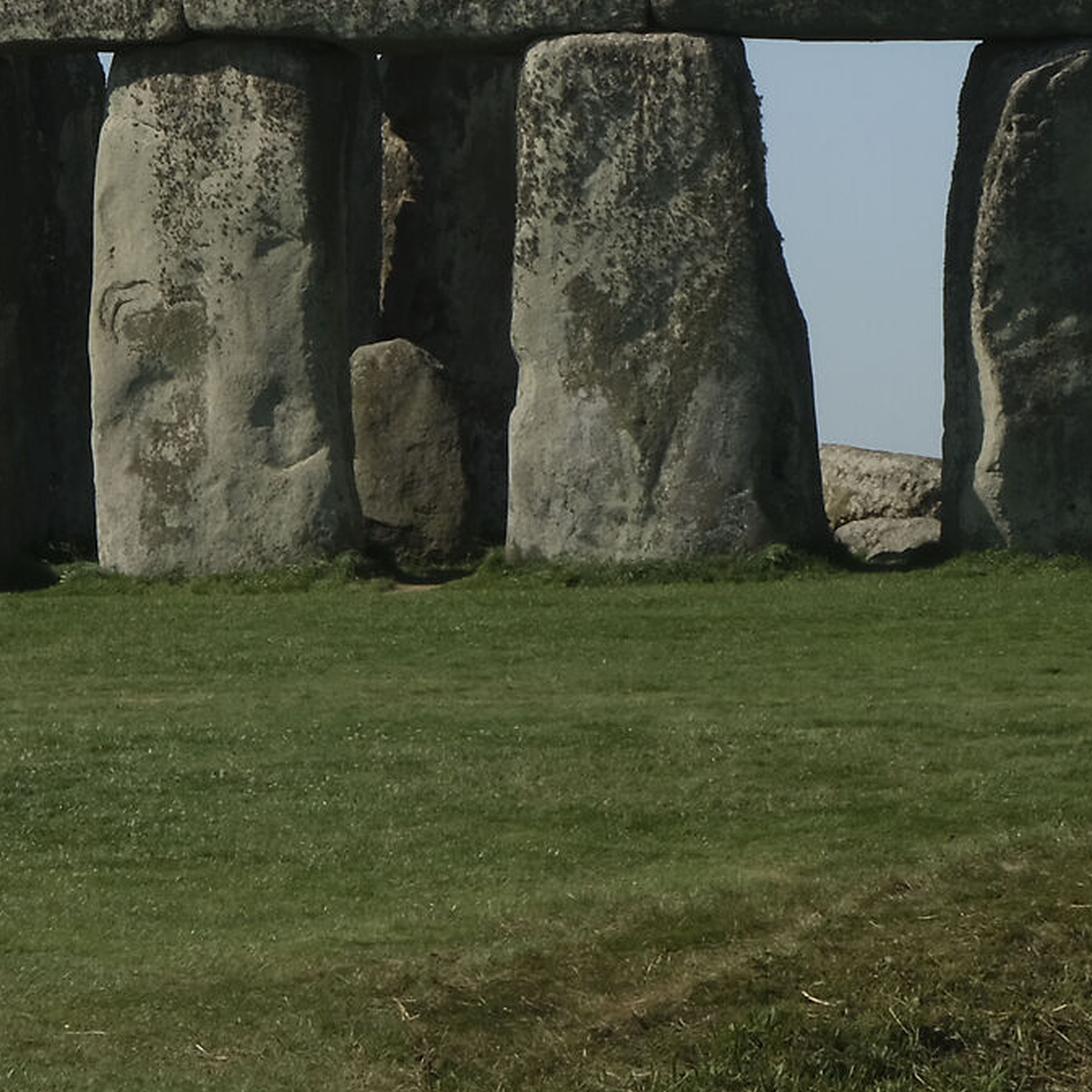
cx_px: 826
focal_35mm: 209
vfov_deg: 8.4
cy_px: 164
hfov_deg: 8.4
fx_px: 7459
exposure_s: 1/70
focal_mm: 46.3
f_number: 22
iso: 320
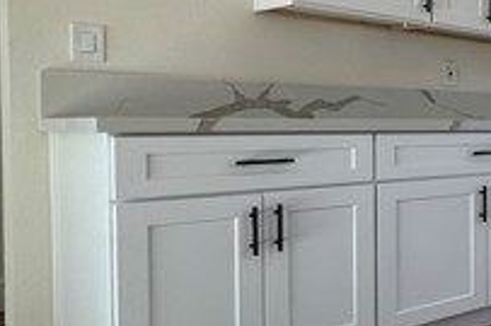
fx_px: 627
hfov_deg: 27.8
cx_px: 747
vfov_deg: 29.1
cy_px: 135
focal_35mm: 46
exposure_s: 1/120
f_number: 2.2
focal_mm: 2.22
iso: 50
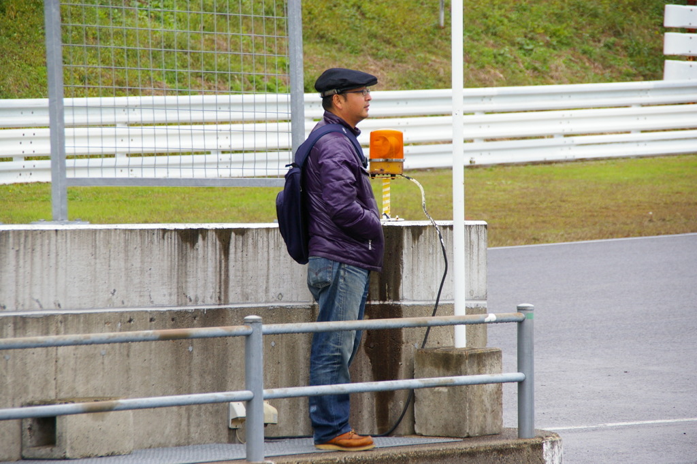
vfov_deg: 6.4
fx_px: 4151
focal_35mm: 214
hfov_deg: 9.6
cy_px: 232
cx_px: 348
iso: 400
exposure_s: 1/180
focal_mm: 143
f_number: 8
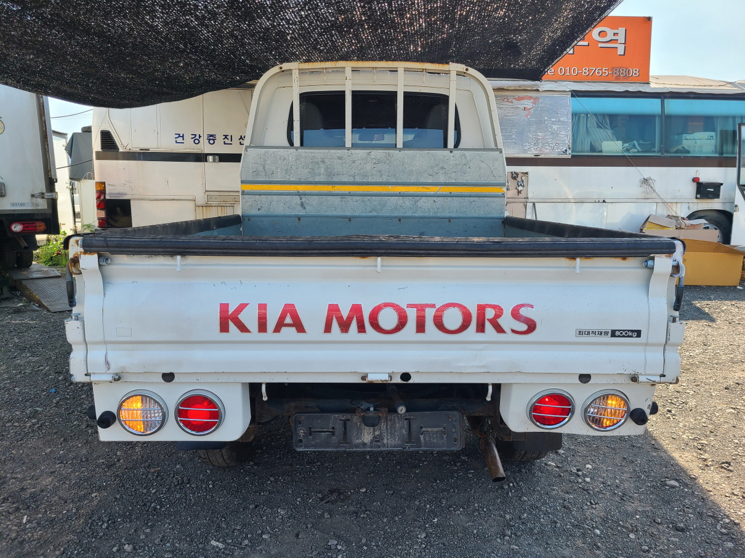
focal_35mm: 26
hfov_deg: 67.3
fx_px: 559
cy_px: 279
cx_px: 372
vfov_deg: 53.0
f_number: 1.8
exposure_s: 1/679
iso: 40
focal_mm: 5.4
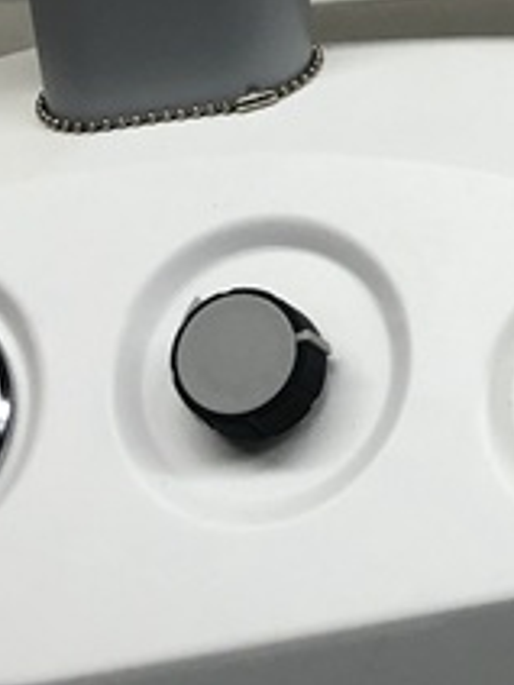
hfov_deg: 10.9
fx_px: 2633
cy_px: 152
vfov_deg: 14.8
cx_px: 669
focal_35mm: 133
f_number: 1.8
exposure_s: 1/120
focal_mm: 3.99
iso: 40
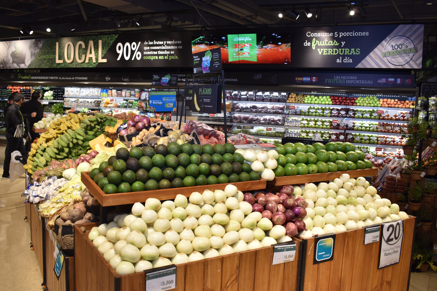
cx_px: 196
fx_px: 376
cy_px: 138
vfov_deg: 42.3
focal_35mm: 31
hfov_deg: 60.2
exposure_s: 1/100
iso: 500
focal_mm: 18
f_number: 4.5
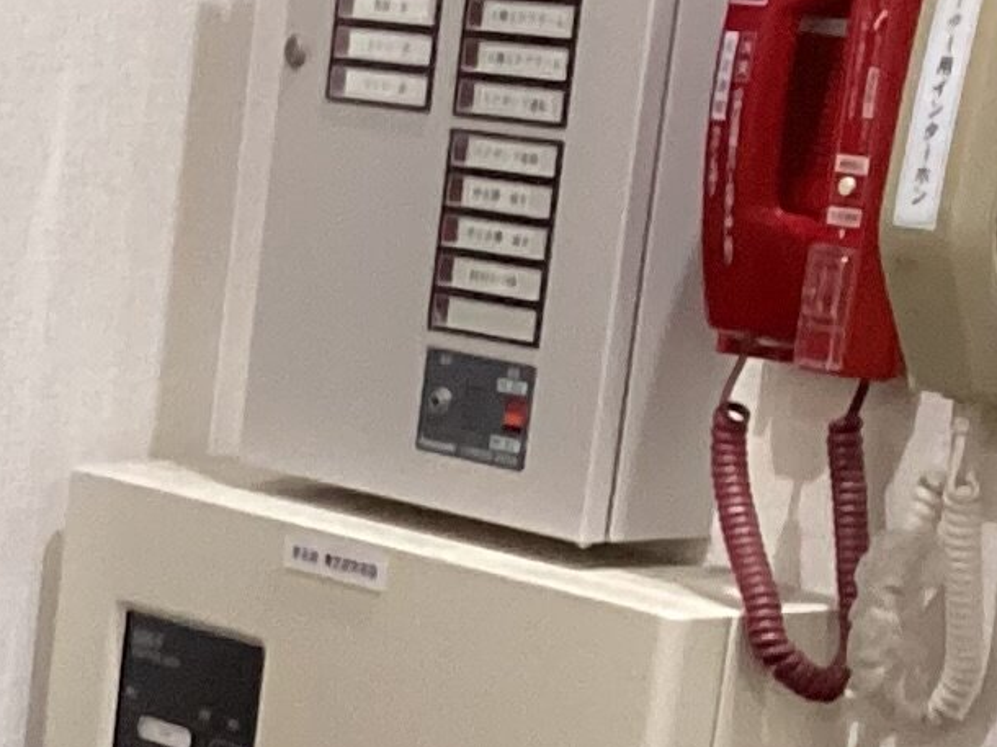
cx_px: -1200
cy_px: 1541
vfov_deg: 8.4
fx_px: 4779
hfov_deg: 10.6
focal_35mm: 166
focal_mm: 3.3
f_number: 2.4
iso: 250
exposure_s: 1/40
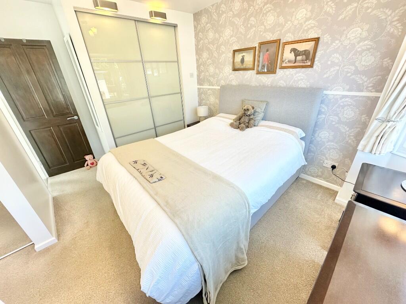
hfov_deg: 102.1
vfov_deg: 85.7
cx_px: 203
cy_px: 152
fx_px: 164
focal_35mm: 14
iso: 160
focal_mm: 2.22
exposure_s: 1/100
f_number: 2.2
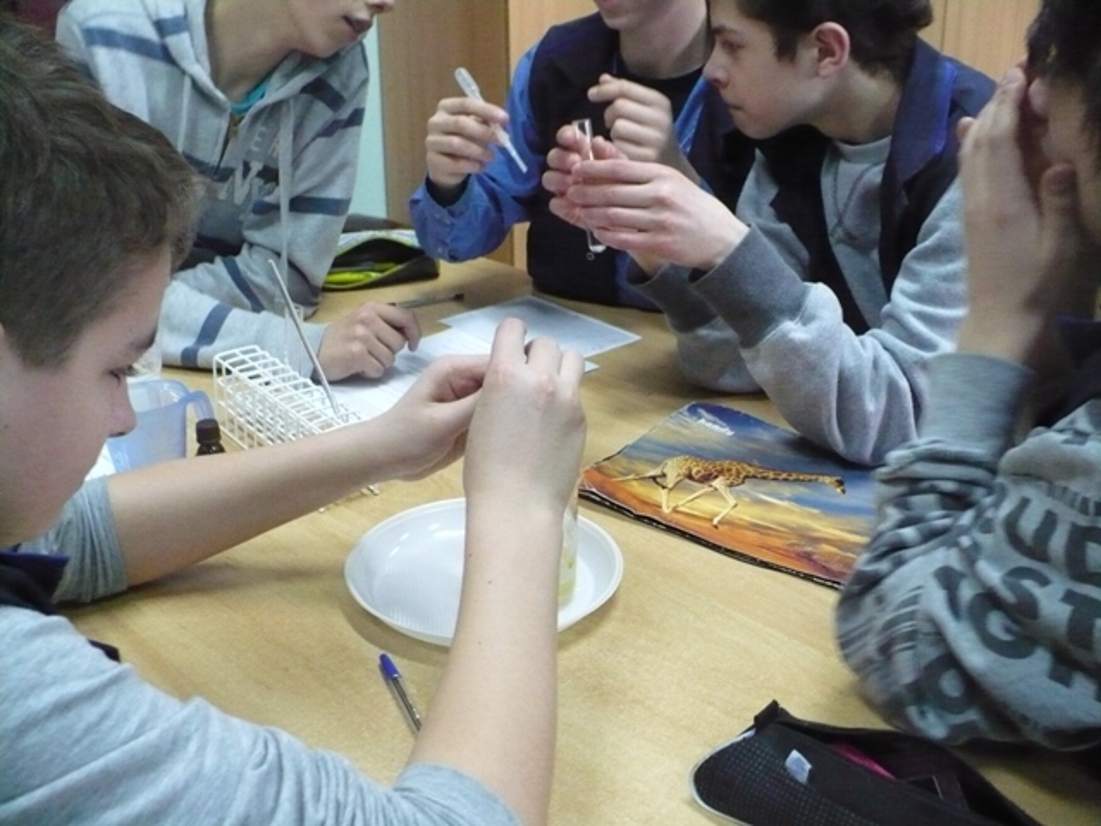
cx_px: 550
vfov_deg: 38.7
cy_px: 413
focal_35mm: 37
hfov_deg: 50.1
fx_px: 1177
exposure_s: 1/60
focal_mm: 6.1
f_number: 2.8
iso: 800
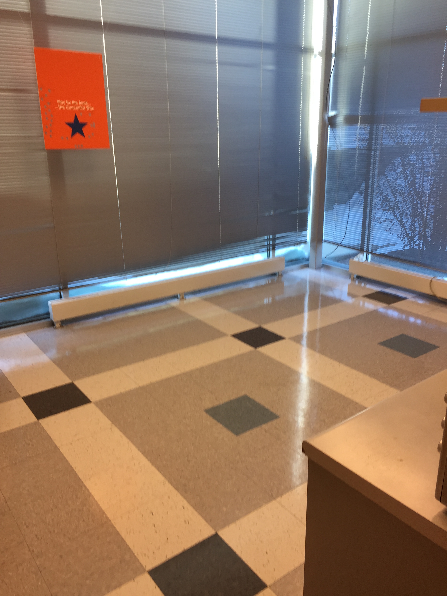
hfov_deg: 48.2
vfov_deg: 61.7
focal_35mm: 29
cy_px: 298
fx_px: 499
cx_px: 224
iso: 40
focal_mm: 4.15
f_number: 2.2
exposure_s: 1/60
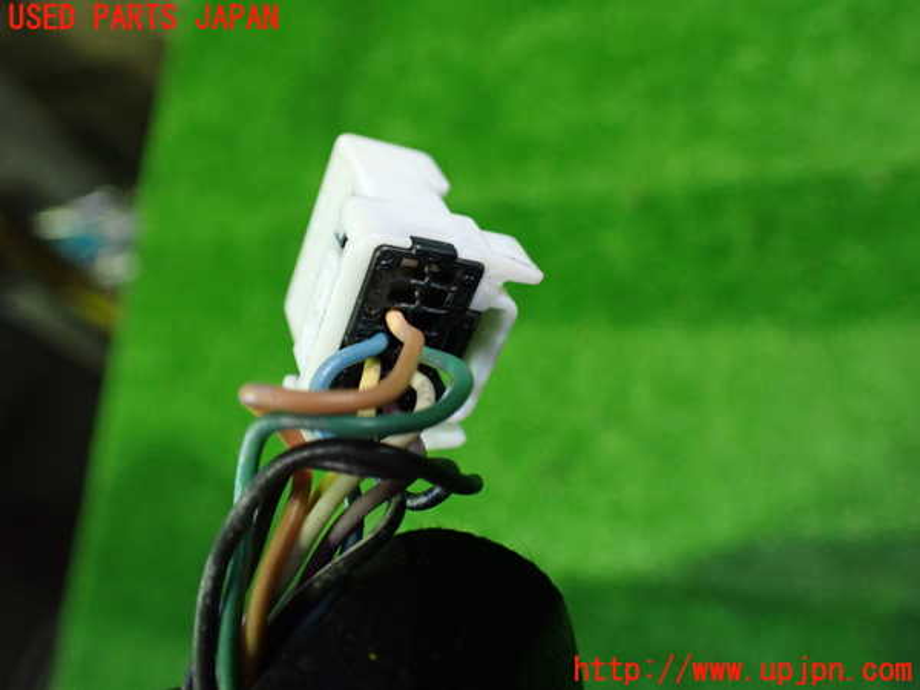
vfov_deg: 46.8
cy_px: 345
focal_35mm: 30
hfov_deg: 60.0
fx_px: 797
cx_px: 460
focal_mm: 5.4
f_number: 2.3
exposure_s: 1/50
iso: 800
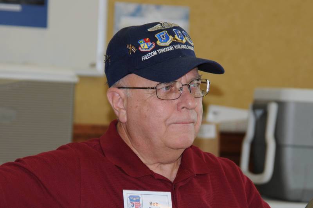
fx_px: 1758
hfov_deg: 10.2
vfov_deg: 6.8
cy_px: 104
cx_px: 156
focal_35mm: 202
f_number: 6
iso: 400
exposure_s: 1/60
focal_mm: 135
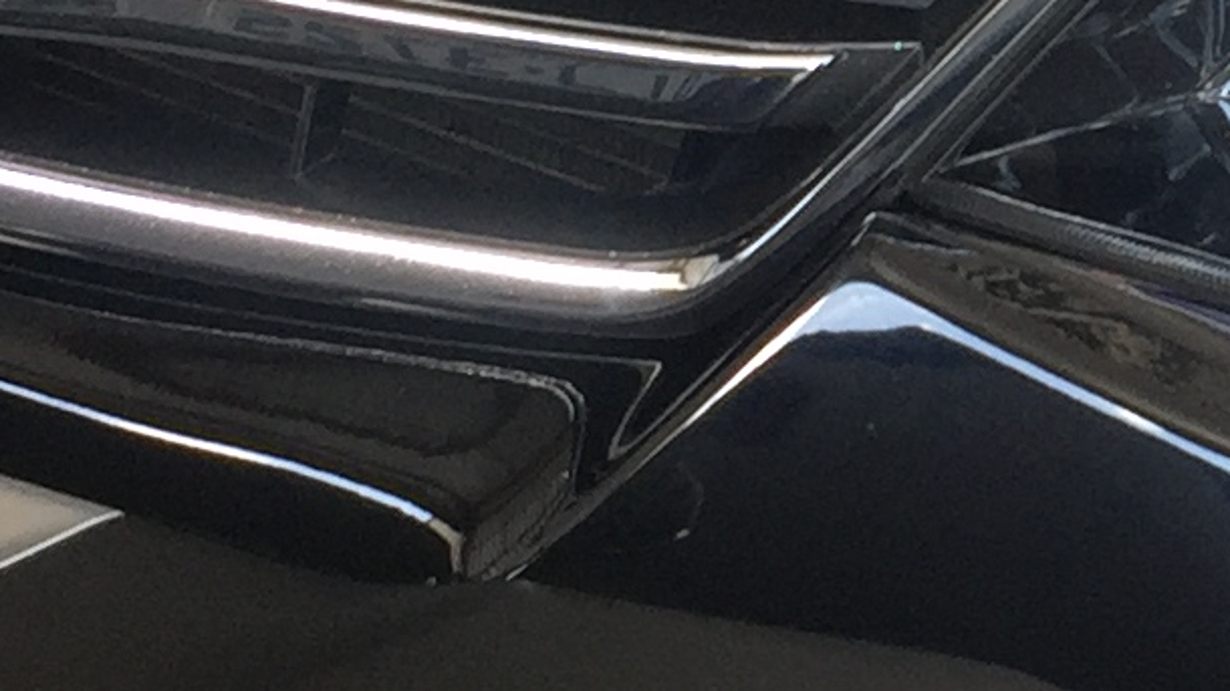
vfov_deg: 7.2
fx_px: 5511
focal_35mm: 169
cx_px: 1335
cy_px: 103
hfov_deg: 12.5
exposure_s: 1/60
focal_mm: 4.15
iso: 40
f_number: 2.2
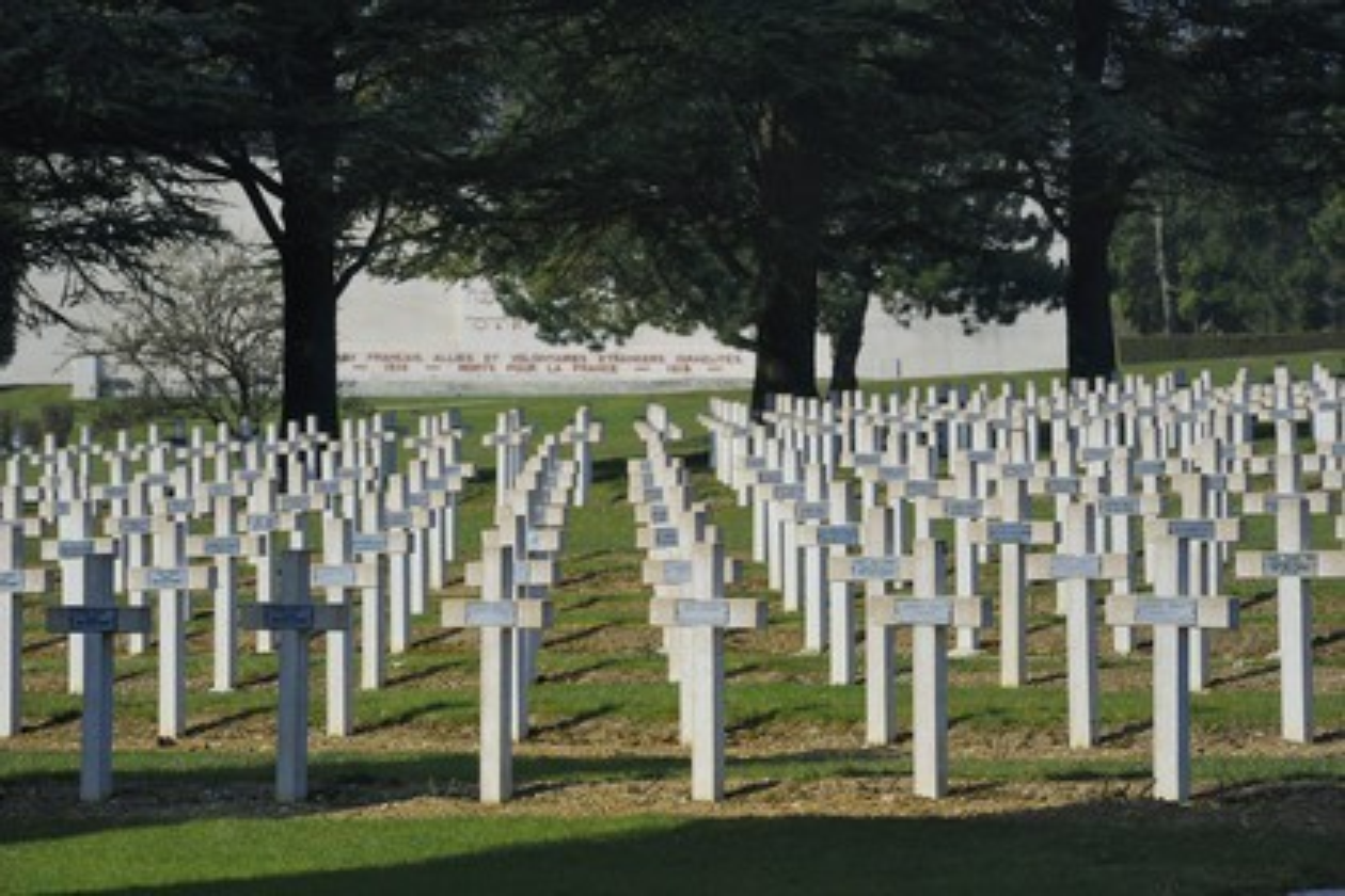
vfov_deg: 6.9
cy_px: 448
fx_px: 7472
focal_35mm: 200
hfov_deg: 10.3
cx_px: 672
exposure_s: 1/200
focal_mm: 200
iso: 200
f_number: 16
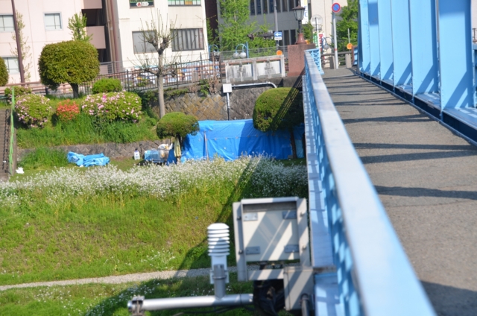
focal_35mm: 138
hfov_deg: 14.9
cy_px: 158
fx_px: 1825
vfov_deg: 9.9
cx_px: 238
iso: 100
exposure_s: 1/250
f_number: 8
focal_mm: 92
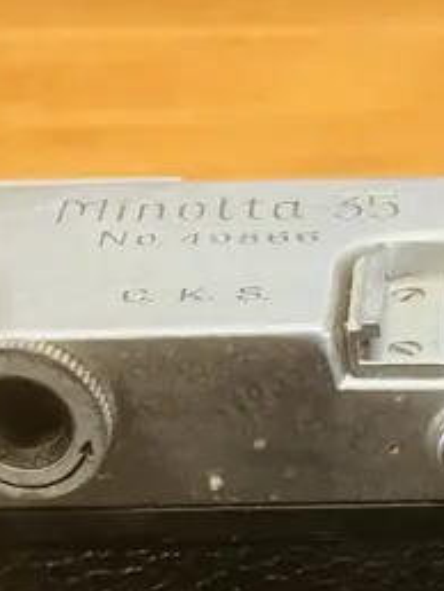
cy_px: 820
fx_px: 1895
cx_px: 529
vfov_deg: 16.5
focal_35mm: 111
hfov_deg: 13.0
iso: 320
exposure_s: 1/50
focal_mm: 3.99
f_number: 1.8
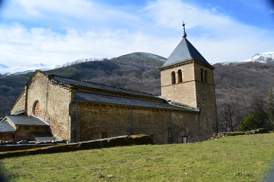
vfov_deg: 47.8
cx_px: 137
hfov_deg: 67.4
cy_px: 91
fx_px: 205
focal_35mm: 27
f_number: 11
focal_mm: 18
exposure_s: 1/500
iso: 400
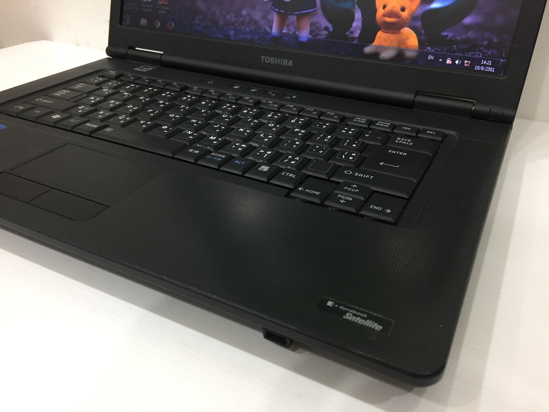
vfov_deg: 48.2
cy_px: 206
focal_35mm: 29
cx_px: 274
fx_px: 460
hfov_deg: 61.7
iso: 125
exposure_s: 1/33
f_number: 2.2
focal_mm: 4.15
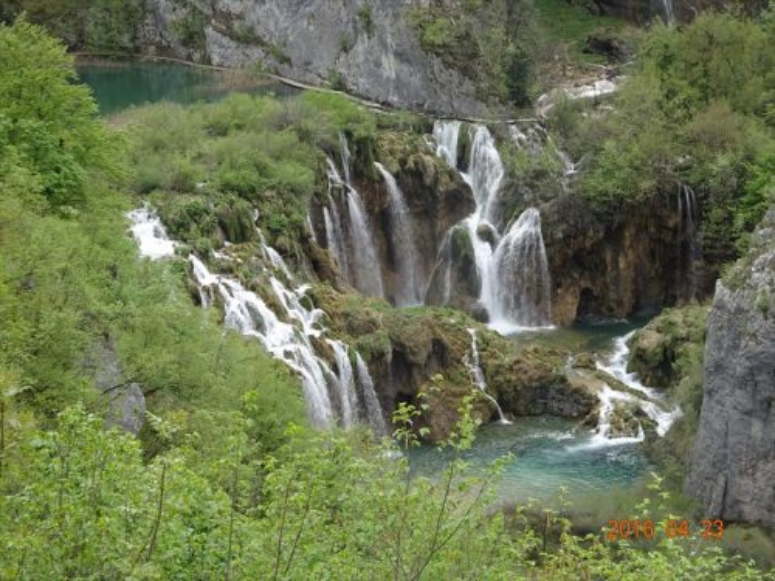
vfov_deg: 19.6
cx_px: 388
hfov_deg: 26.0
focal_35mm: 75
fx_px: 1679
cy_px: 290
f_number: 5
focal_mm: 12.87
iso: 125
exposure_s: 1/80
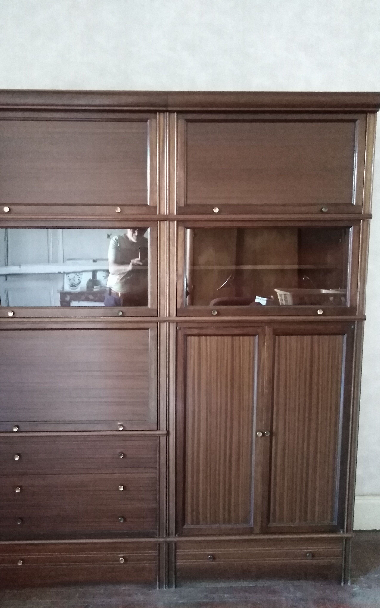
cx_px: 161
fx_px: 447
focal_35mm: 27
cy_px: 300
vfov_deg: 68.4
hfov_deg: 45.9
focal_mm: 3.46
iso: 2169
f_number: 2.2
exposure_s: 1/12
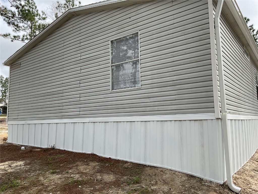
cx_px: 129
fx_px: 216
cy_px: 97
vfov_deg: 48.2
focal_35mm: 29
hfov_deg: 61.7
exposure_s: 1/657
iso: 16
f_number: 1.8
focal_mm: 3
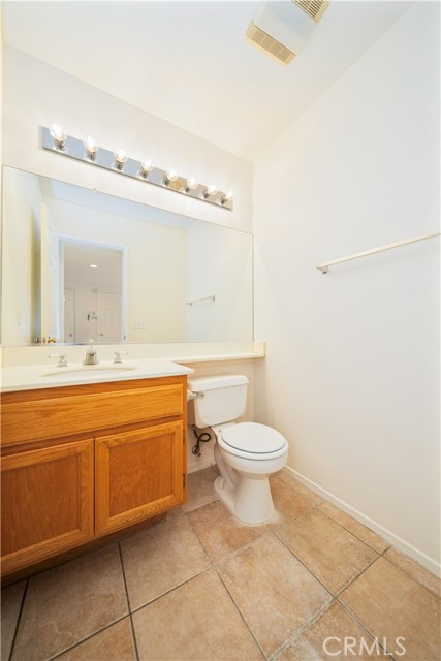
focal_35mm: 12
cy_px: 330
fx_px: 220
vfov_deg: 112.6
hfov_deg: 90.0
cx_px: 220
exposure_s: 1/50
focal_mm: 12
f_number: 4
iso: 400
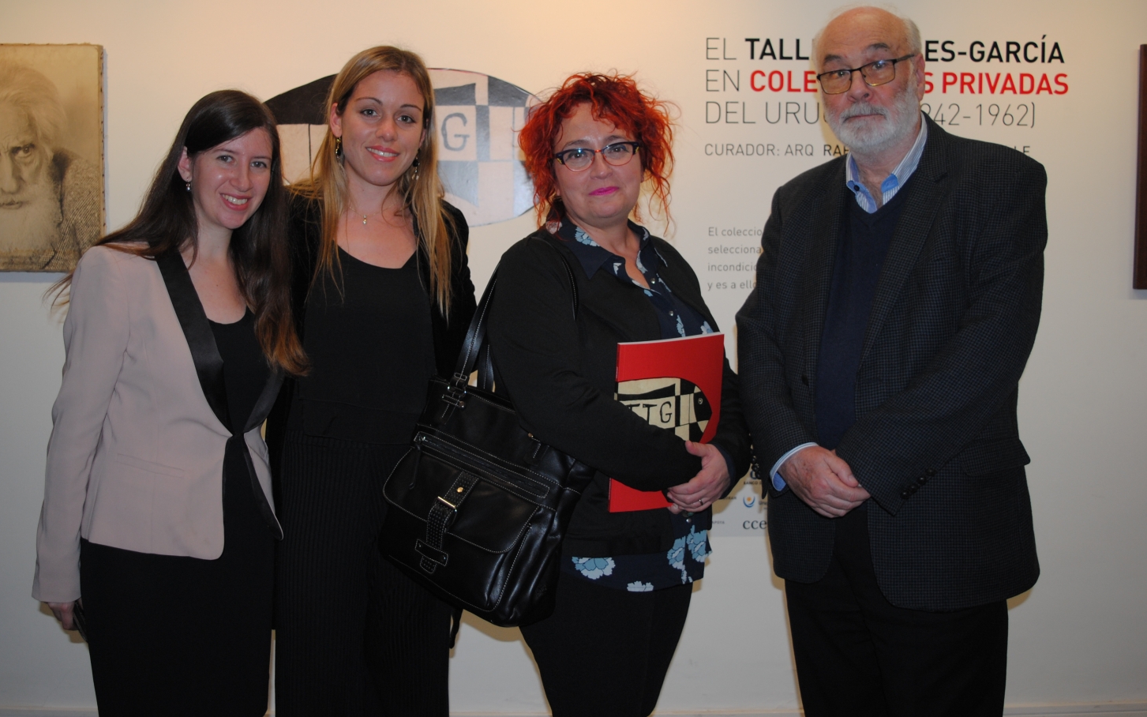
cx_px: 541
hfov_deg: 52.1
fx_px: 1174
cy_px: 312
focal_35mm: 38
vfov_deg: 33.9
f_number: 3.8
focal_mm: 23
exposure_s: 1/60
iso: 200
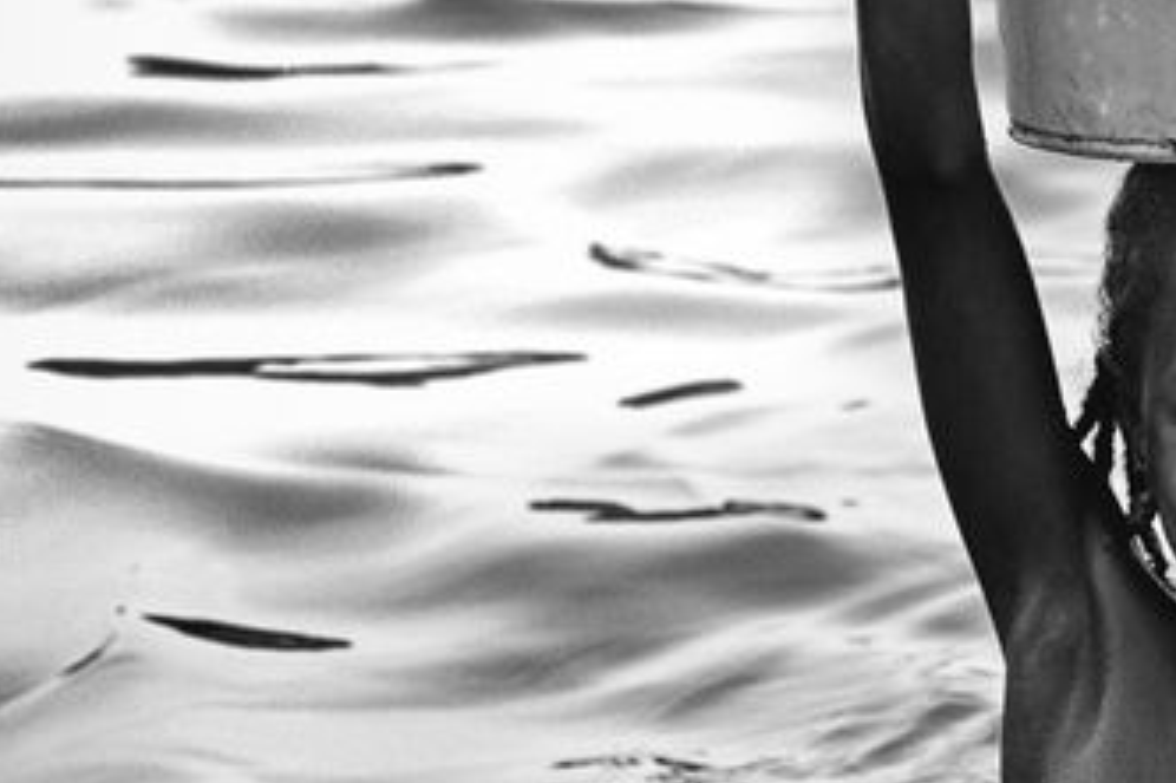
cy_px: 526
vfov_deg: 2.2
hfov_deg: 3.3
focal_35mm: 624
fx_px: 20373
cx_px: 1226
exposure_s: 1/500
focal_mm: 75.77
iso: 200
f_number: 4
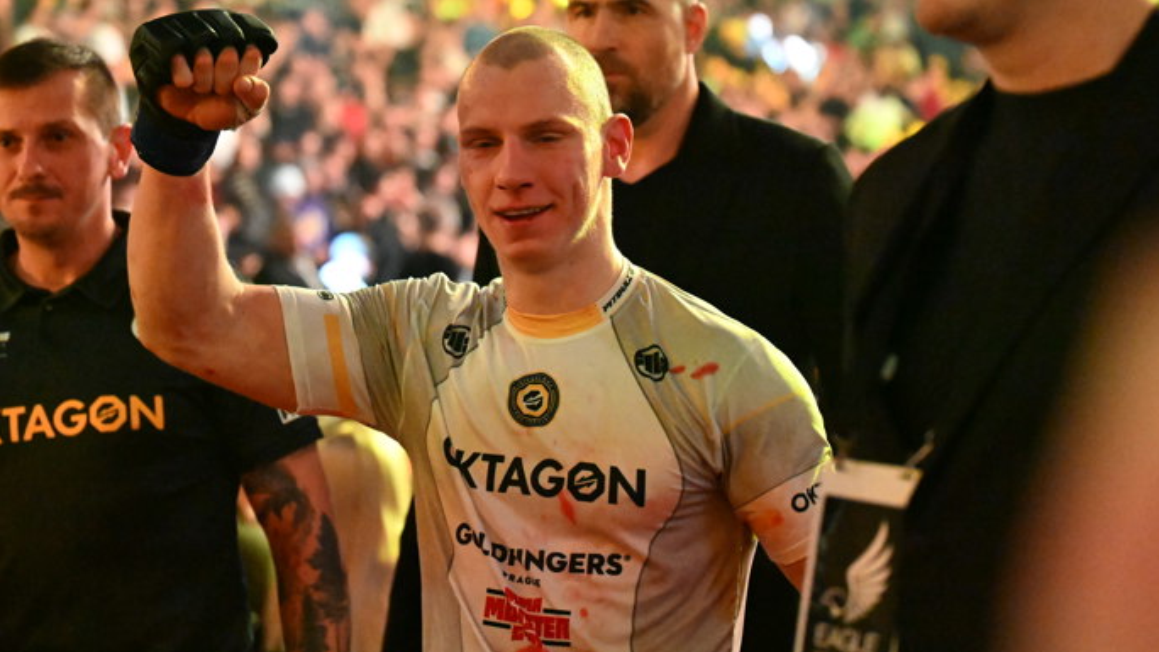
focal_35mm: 111
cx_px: 583
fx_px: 3412
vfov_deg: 10.9
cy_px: 308
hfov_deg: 19.3
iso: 16000
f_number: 2.8
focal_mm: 70
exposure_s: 1/500
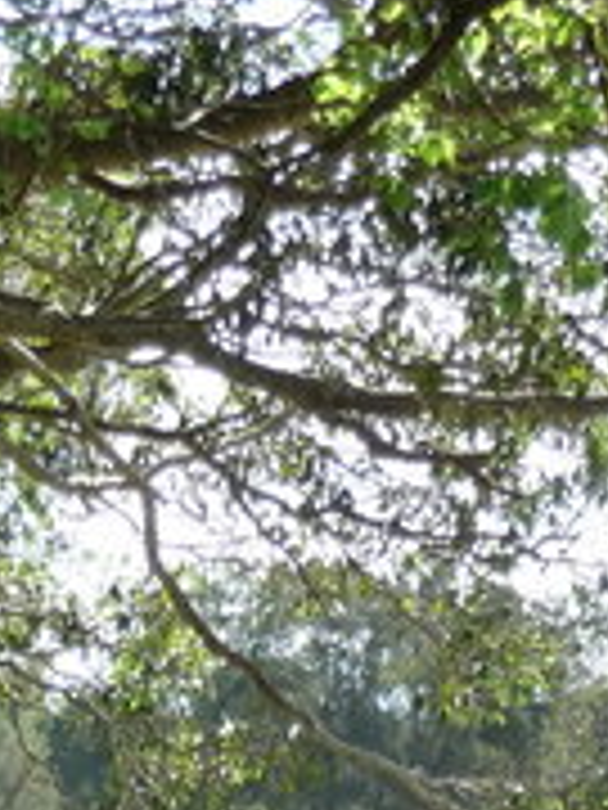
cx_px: 207
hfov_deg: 7.6
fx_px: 4590
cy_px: 1224
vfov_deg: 9.8
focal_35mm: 196
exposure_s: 1/200
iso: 160
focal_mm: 9.3
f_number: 4.3
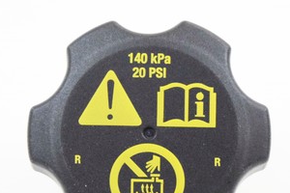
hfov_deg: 11.7
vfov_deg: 7.8
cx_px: 149
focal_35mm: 176
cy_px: 113
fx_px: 1418
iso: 3200
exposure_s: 1/60
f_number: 5.6
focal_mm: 55
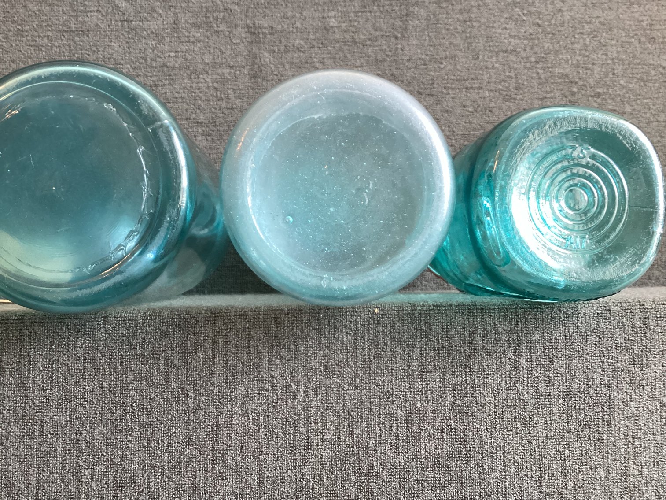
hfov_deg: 58.3
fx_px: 596
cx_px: 333
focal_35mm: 31
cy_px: 250
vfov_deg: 45.4
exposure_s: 1/50
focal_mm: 3.3
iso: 200
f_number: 2.4
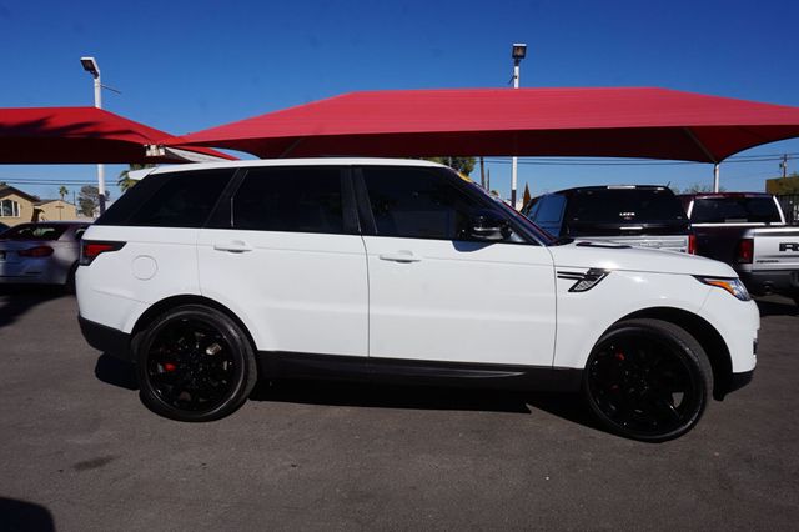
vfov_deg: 53.1
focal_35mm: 24
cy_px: 266
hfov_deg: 73.8
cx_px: 400
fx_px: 532
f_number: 14
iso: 100
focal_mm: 16
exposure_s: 1/250
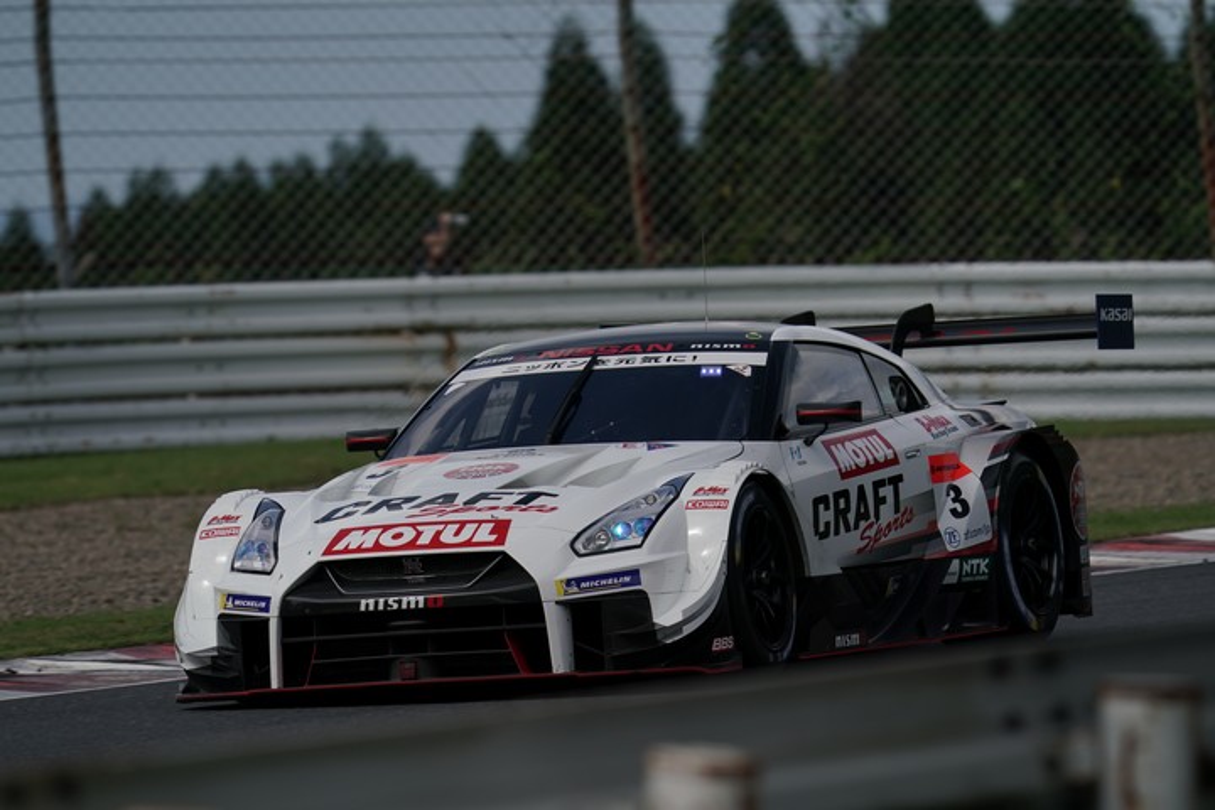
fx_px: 18190
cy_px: 405
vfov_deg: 2.6
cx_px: 608
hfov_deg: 3.8
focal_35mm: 539
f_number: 9
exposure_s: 1/1000
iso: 200
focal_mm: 539
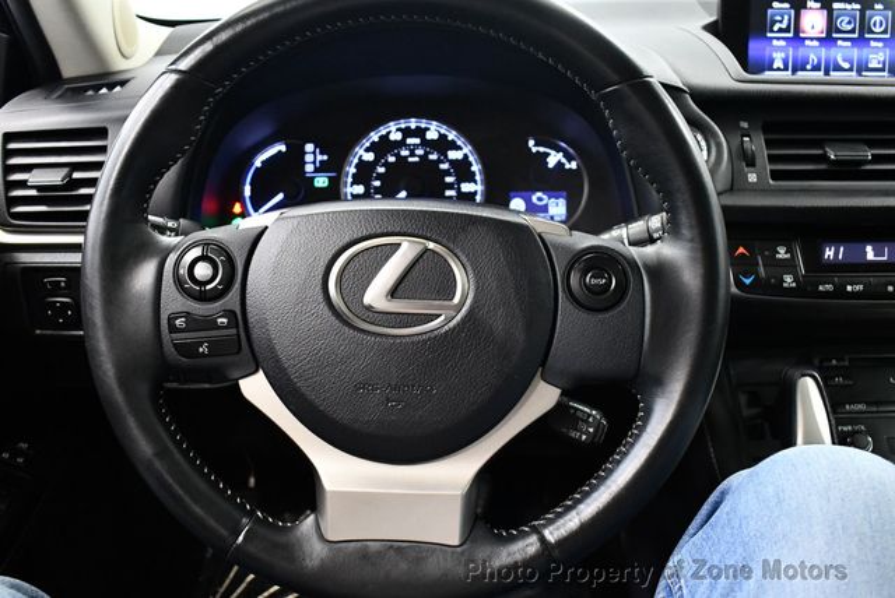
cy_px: 299
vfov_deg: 36.9
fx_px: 896
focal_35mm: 36
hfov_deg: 53.1
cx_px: 448
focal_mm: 18
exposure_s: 1/100
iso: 3200
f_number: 3.5
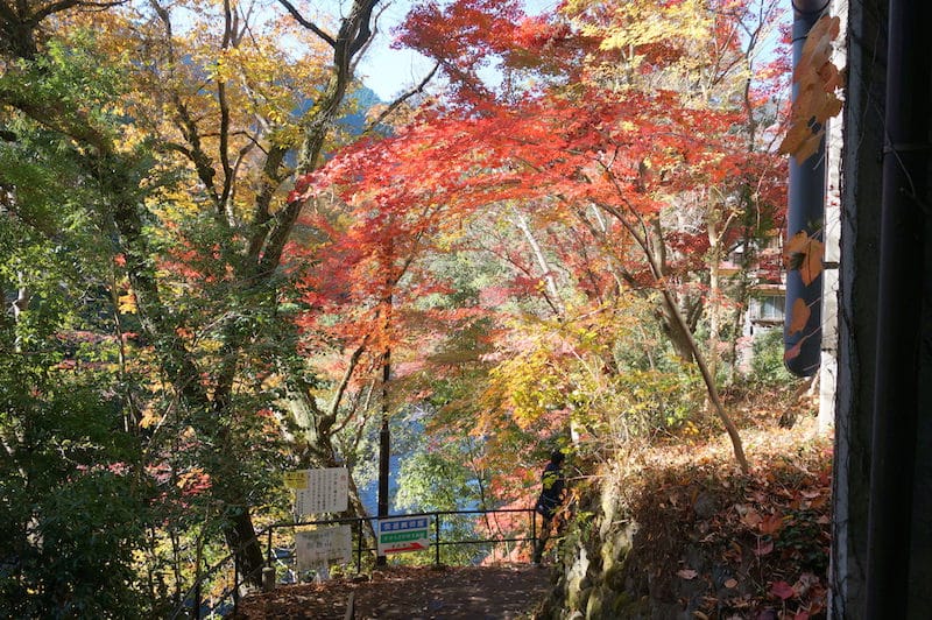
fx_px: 854
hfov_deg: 57.3
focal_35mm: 33
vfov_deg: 39.9
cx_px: 466
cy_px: 310
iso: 100
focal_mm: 22
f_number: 6.3
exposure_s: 1/80
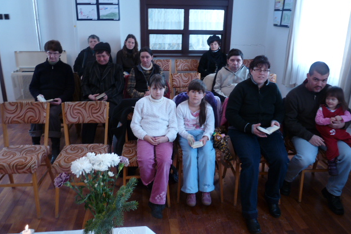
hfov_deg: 63.7
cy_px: 105
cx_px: 176
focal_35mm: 29
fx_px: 283
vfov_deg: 44.9
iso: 125
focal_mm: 4.8
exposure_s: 1/30
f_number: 2.8
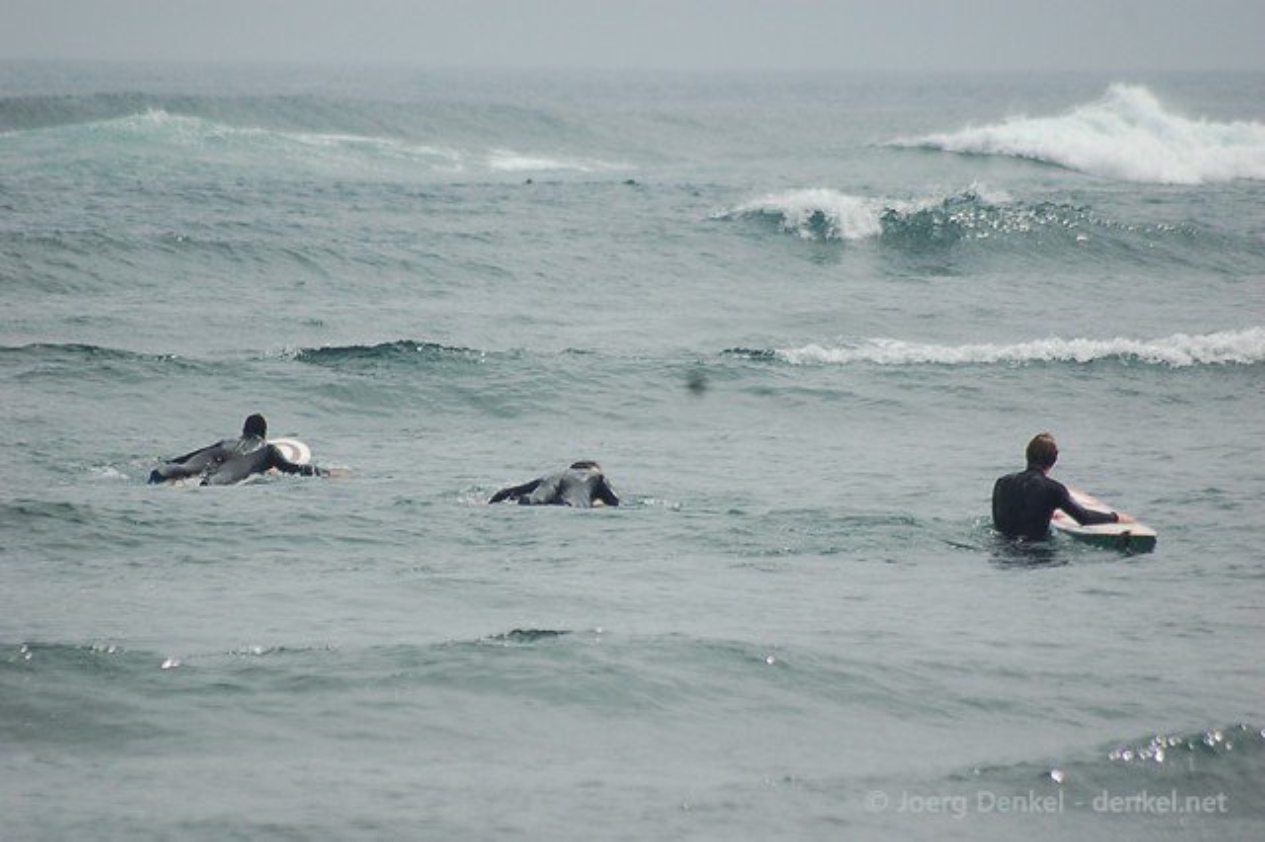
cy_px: 421
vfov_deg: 3.1
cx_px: 632
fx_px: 15804
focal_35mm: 450
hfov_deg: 4.6
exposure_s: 1/2000
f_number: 6
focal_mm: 300
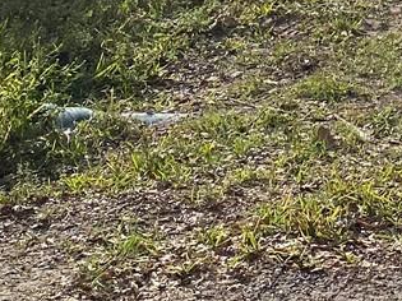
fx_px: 1532
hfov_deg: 14.5
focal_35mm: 132
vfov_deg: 10.0
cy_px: -380
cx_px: 459
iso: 32
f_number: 1.8
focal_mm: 4.25
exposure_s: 1/5747
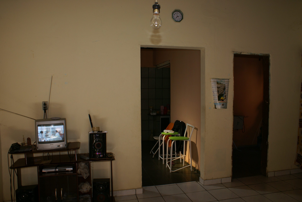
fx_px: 227
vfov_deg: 48.0
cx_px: 151
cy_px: 101
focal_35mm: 27
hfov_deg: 67.3
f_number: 5
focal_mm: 18
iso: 200
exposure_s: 1/60
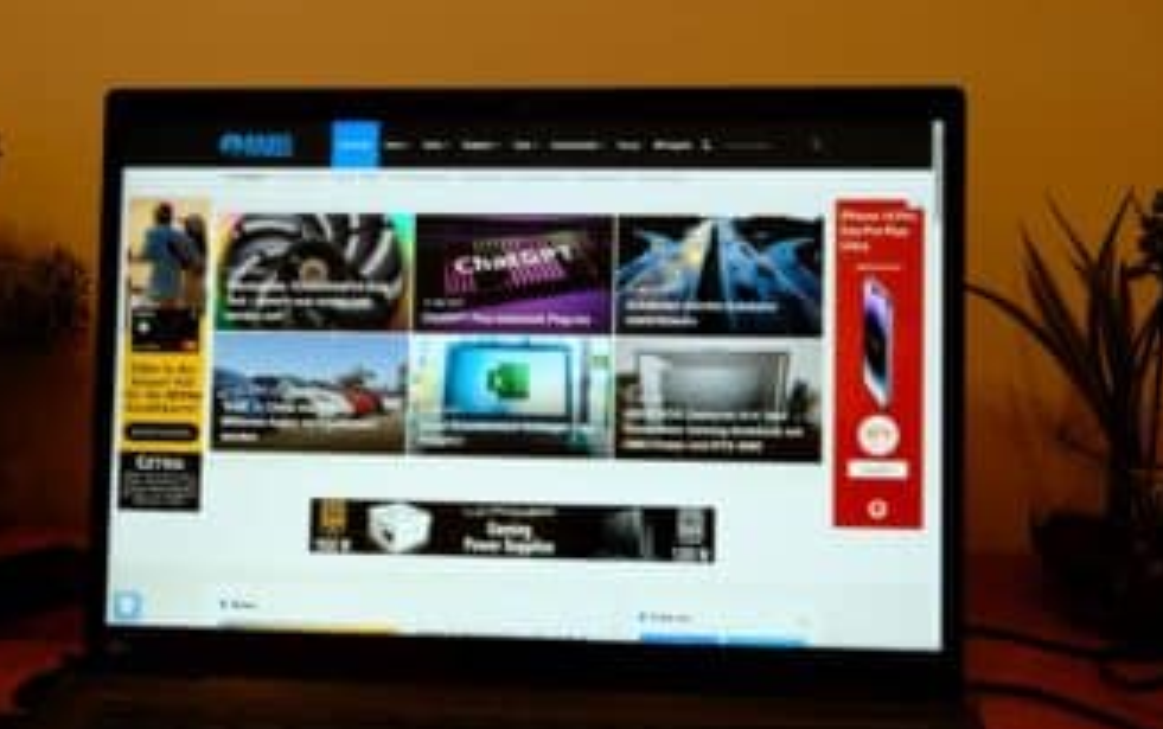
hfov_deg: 39.4
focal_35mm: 51
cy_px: 363
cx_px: 484
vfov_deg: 25.4
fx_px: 1618
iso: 1600
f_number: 8
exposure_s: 1/42
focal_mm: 28.3
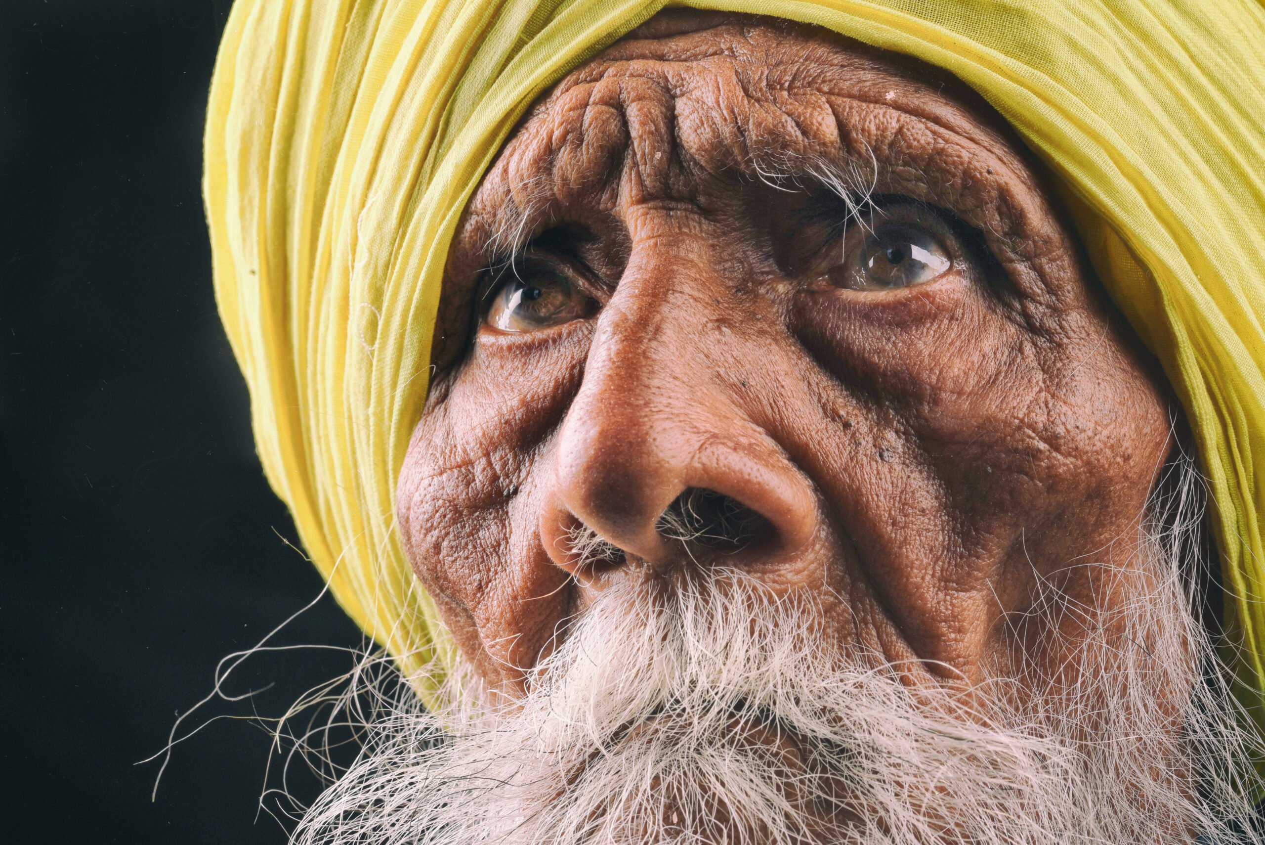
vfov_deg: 15.2
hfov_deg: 22.6
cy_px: 422
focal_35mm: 90
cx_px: 632
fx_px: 3164
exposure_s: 1/60
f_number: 18
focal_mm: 90
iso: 125
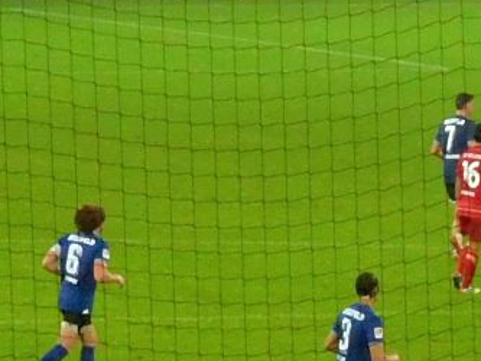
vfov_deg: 2.5
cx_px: 612
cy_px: 266
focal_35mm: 601
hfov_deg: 3.3
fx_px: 8354
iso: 400
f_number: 4.8
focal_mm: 17.8
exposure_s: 1/125
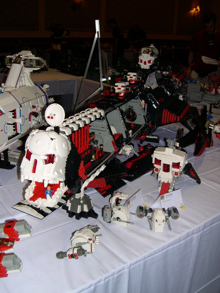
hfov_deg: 37.7
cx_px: 110
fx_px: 322
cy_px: 146
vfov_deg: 49.0
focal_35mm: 38
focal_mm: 8
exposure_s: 1/60
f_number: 2.8
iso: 100
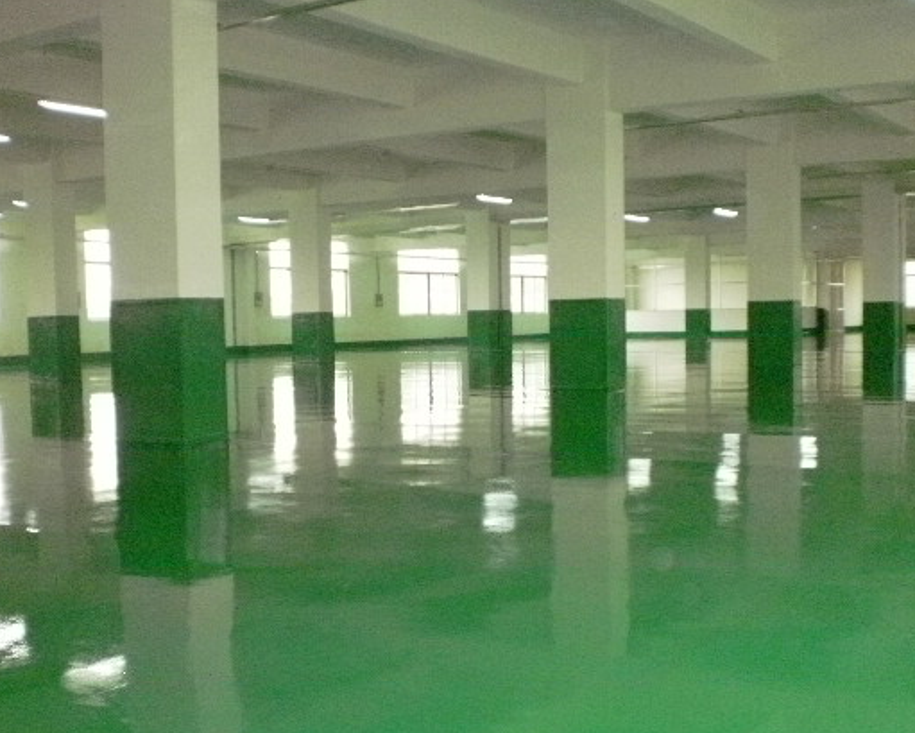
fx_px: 1192
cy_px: 423
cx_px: 439
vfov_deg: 34.1
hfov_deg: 42.0
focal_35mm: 44
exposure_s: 1/125
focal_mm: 6.3
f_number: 3.1
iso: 800
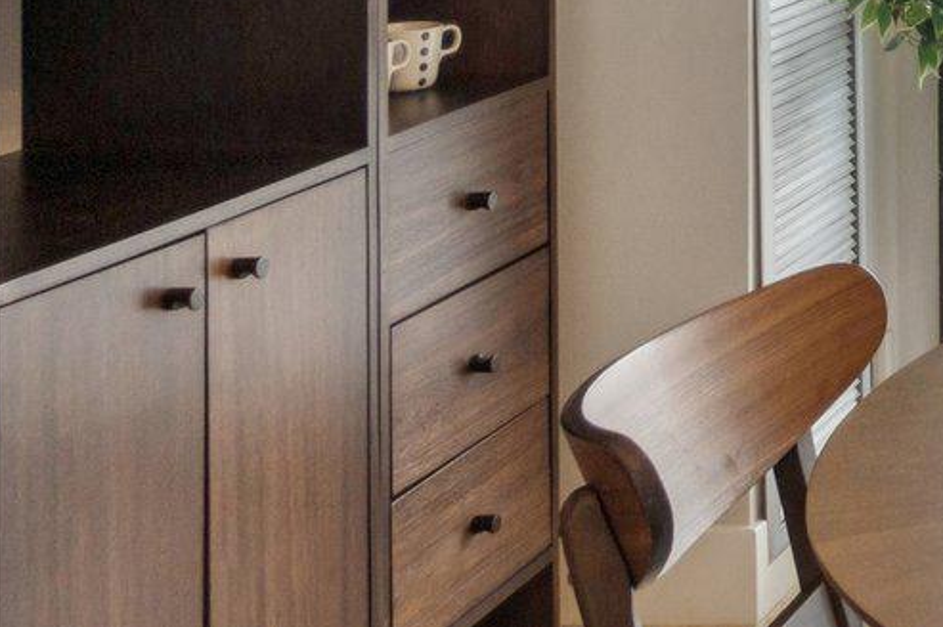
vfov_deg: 15.3
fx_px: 2122
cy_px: -364
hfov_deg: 20.3
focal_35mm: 81
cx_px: 1538
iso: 200
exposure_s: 1/100
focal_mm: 13
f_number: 7.1
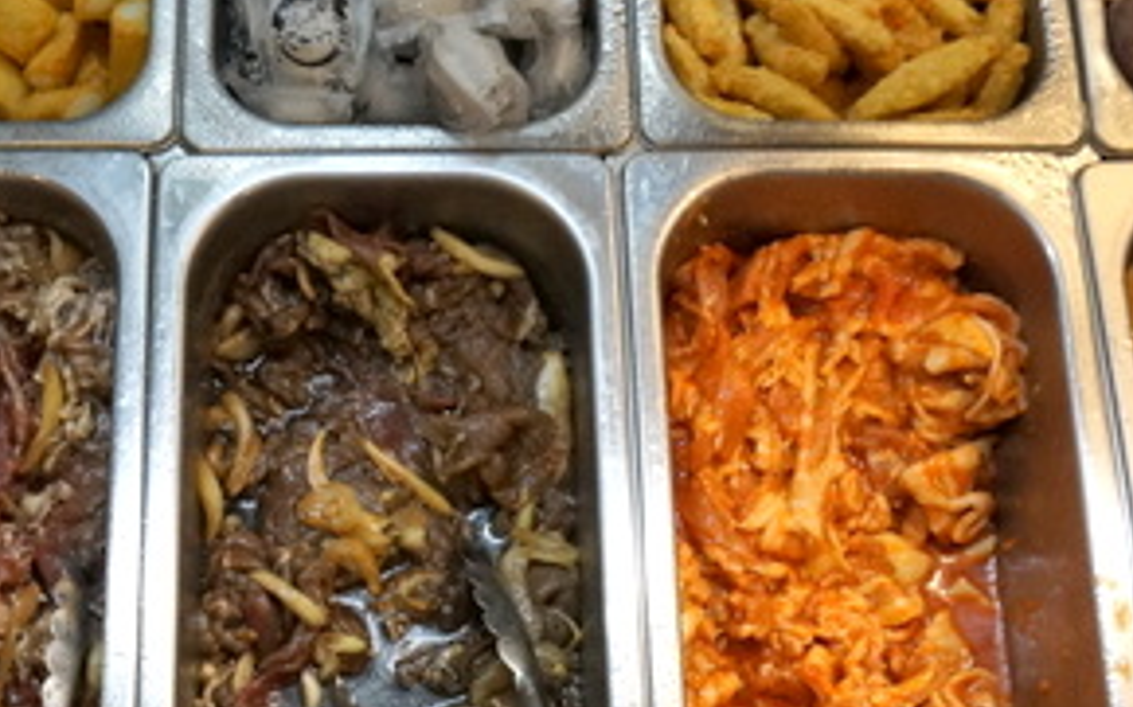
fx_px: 1667
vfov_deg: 23.5
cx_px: 418
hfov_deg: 37.3
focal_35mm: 54
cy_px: 588
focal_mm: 16
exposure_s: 1/160
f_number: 4
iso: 1250
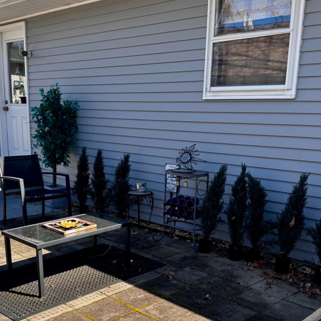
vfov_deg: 39.3
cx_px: 156
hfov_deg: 40.0
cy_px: 226
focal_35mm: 42
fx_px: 441
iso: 80
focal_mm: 6.76
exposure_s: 1/1285
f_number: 1.78
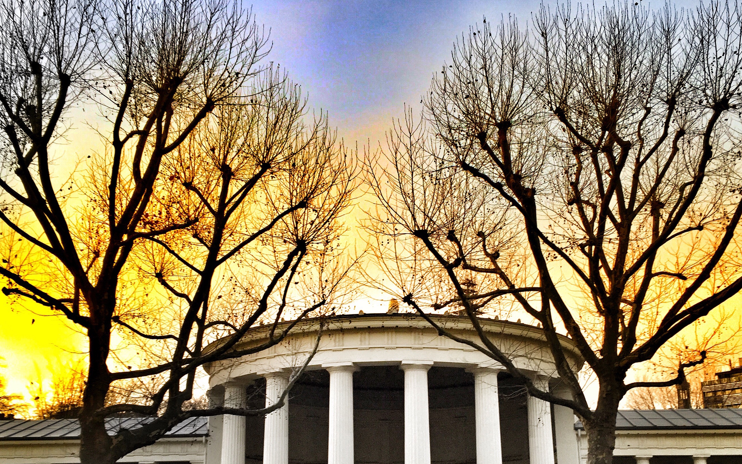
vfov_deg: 33.1
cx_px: 390
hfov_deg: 51.5
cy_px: 336
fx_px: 768
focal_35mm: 38
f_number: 2.2
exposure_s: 1/100
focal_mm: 4.15
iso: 32
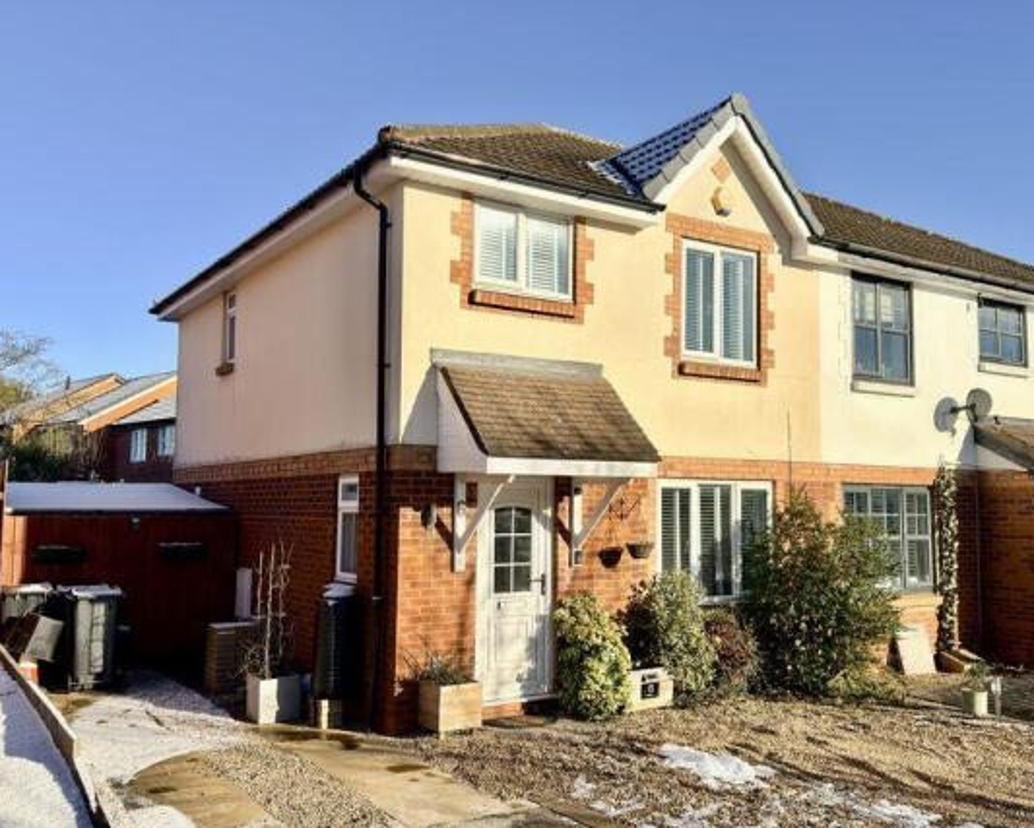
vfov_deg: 45.8
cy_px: 422
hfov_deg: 55.6
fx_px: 980
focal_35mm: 32
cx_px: 550
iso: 64
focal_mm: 6.76
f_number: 1.78
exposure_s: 1/5128
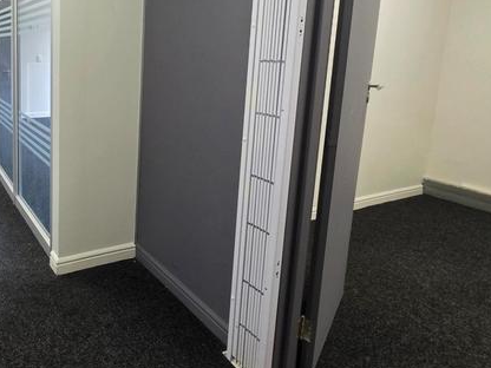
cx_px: 89
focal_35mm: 25
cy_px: 105
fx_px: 355
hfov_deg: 62.6
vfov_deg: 53.1
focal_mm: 2.2
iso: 250
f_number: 1.9
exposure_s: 1/100
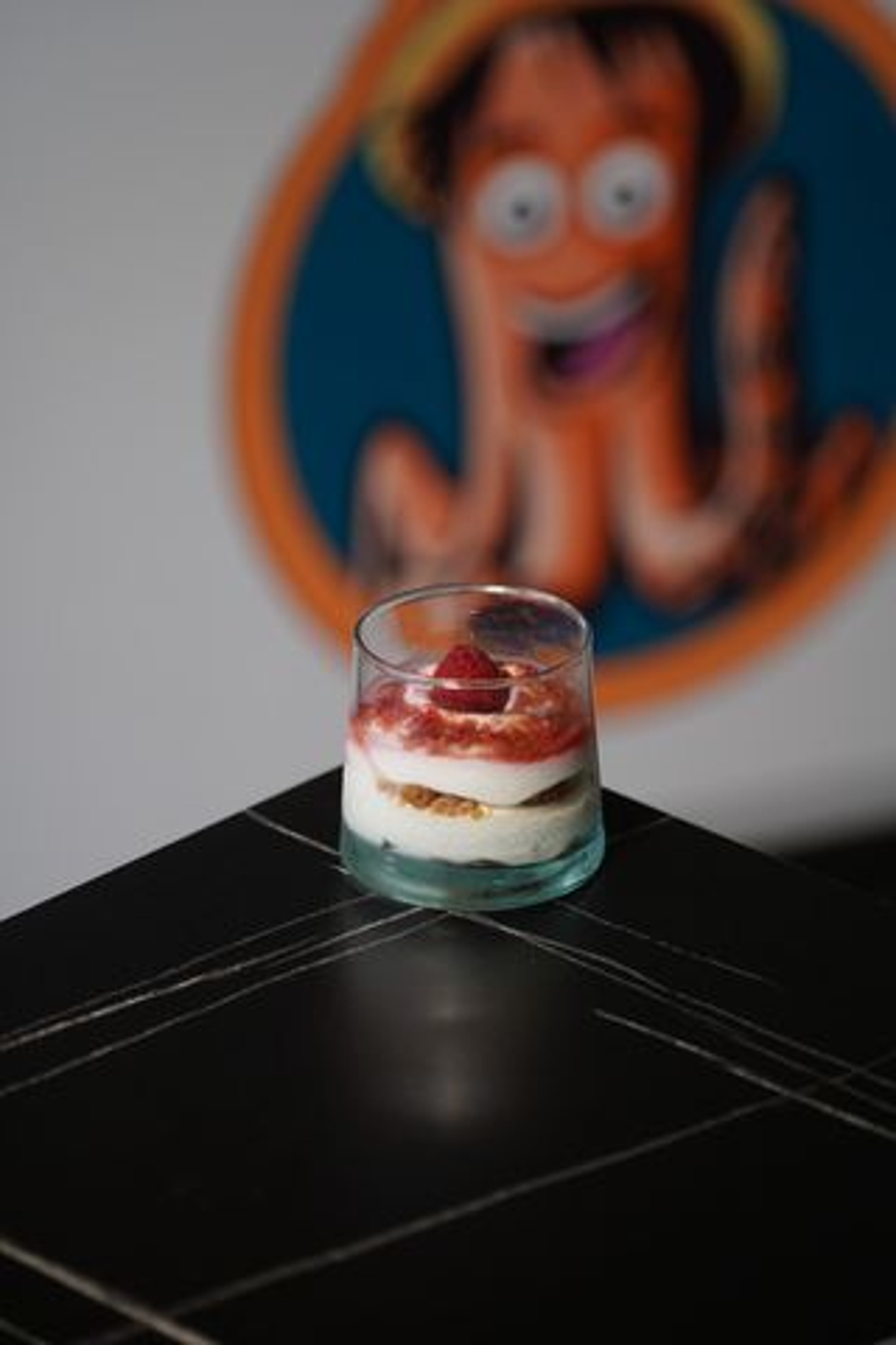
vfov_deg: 16.3
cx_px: 448
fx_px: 4704
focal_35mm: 126
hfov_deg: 10.9
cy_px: 672
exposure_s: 1/125
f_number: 4
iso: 320
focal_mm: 126
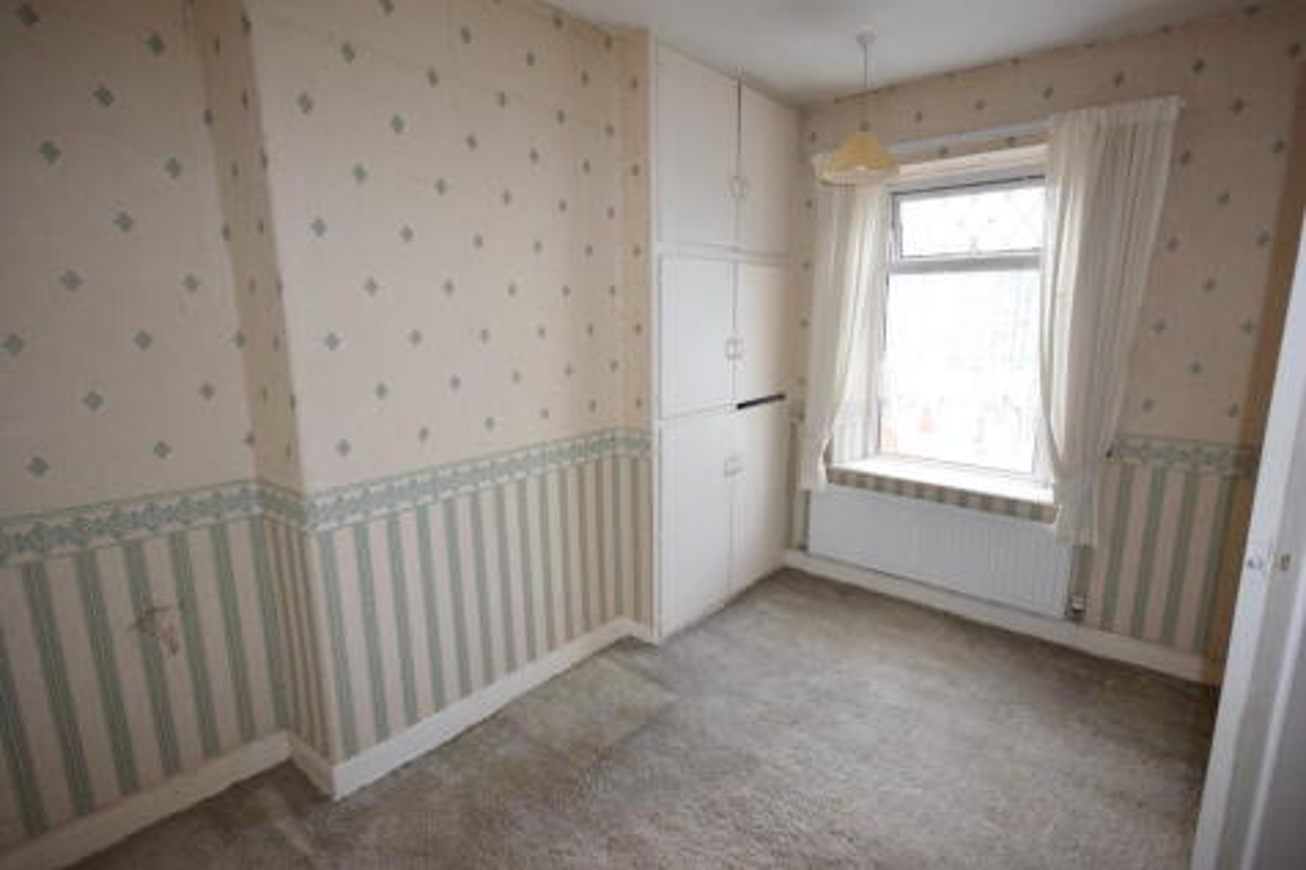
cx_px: 653
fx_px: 626
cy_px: 435
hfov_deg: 92.5
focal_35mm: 17
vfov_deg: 69.6
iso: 800
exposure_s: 1/125
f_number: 5.6
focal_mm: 11.5
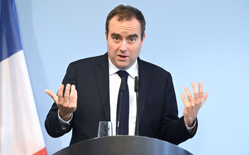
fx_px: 1391
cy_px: 82
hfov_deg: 10.2
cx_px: 125
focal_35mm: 205
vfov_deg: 6.4
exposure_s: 1/400
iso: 5000
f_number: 4.5
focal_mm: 200
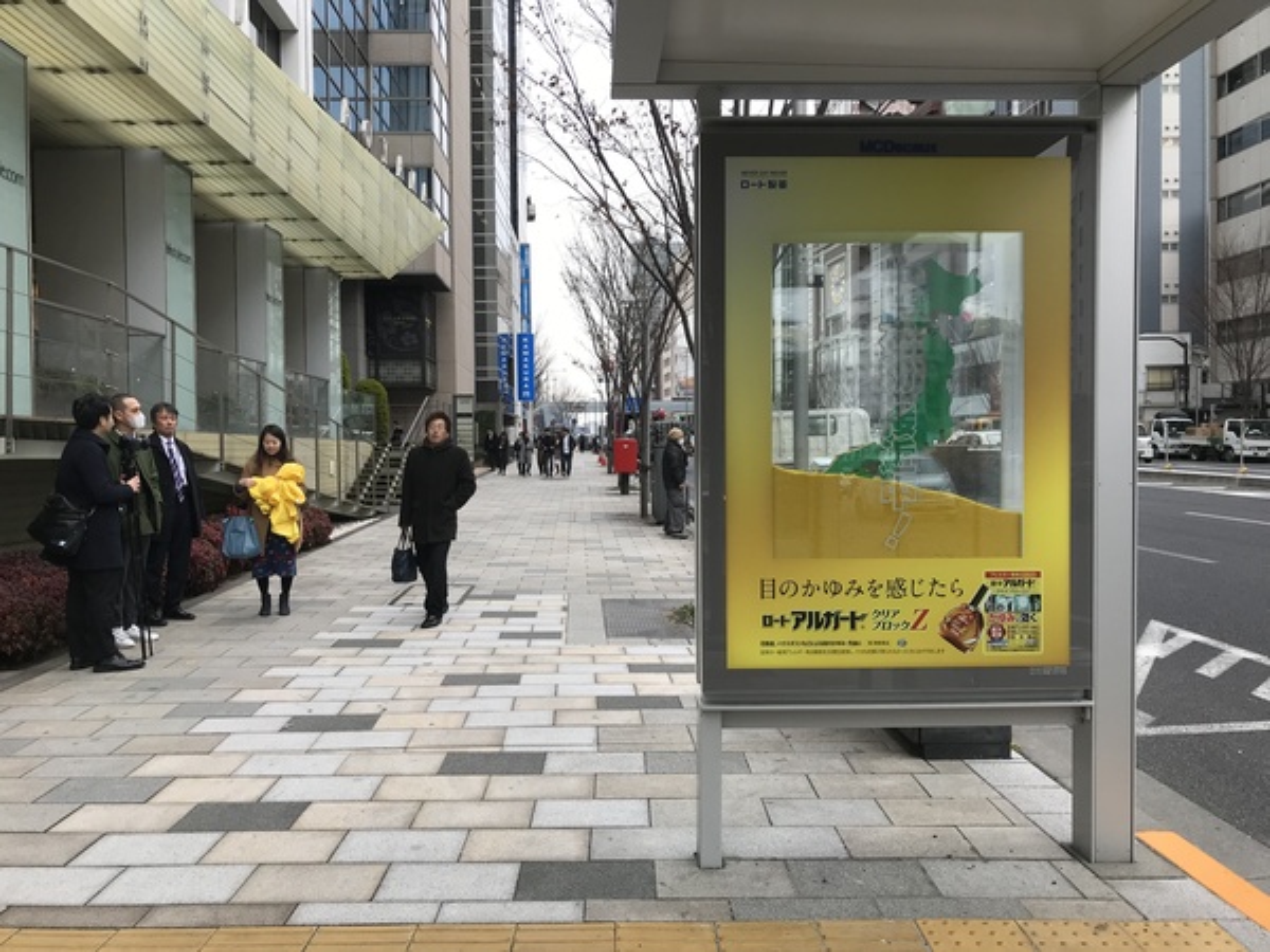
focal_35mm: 28
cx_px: 635
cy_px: 476
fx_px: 1027
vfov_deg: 49.7
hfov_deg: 63.4
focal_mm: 3.99
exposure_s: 1/273
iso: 20
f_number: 1.8
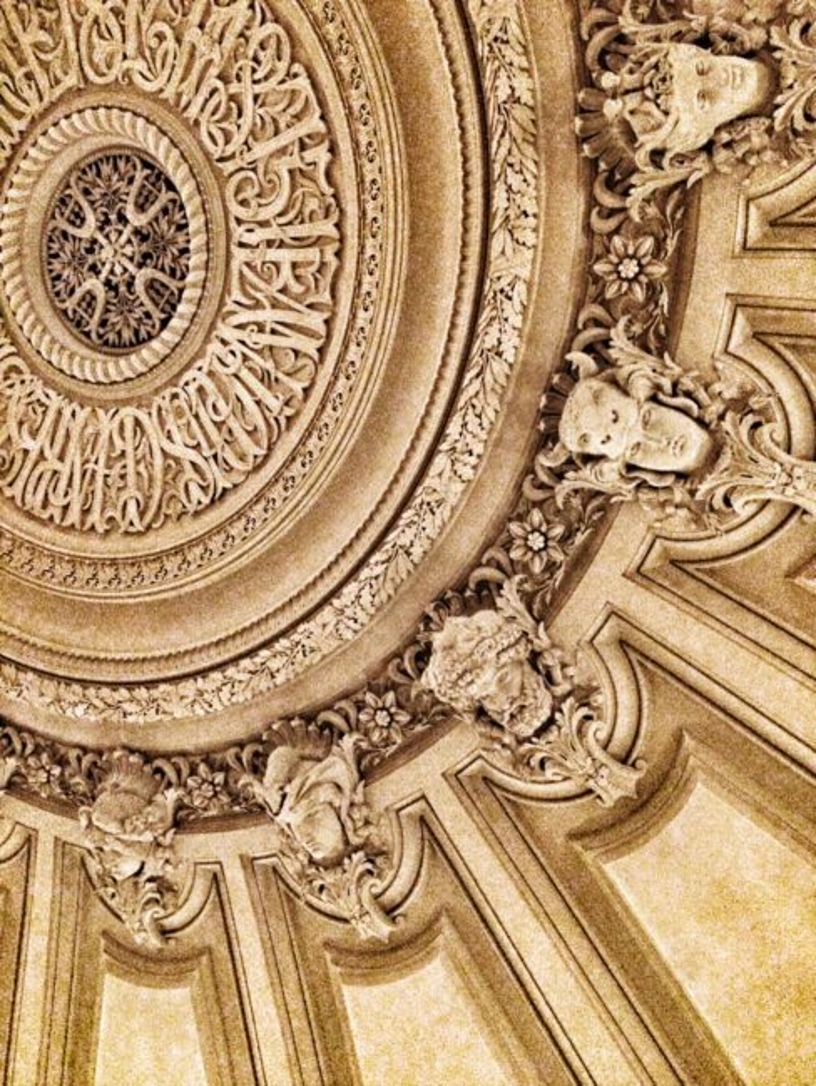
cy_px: 543
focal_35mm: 29
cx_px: 408
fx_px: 911
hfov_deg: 48.3
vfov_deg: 61.6
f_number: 2.2
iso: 1250
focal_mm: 4.15
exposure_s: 1/17
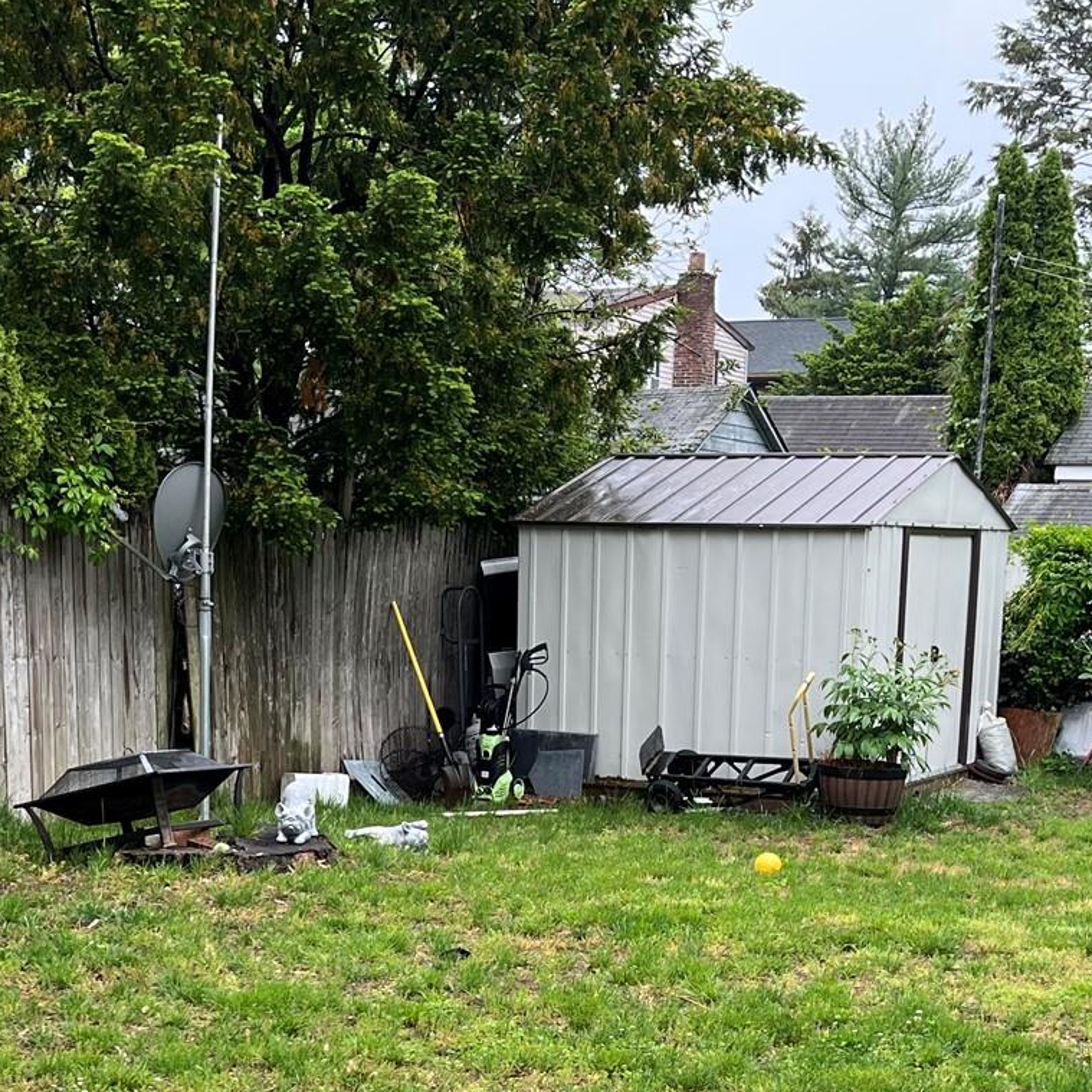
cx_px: 515
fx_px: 2213
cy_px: 981
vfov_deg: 26.8
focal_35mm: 62
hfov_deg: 27.7
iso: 50
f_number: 1.6
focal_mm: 5.1
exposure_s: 1/710
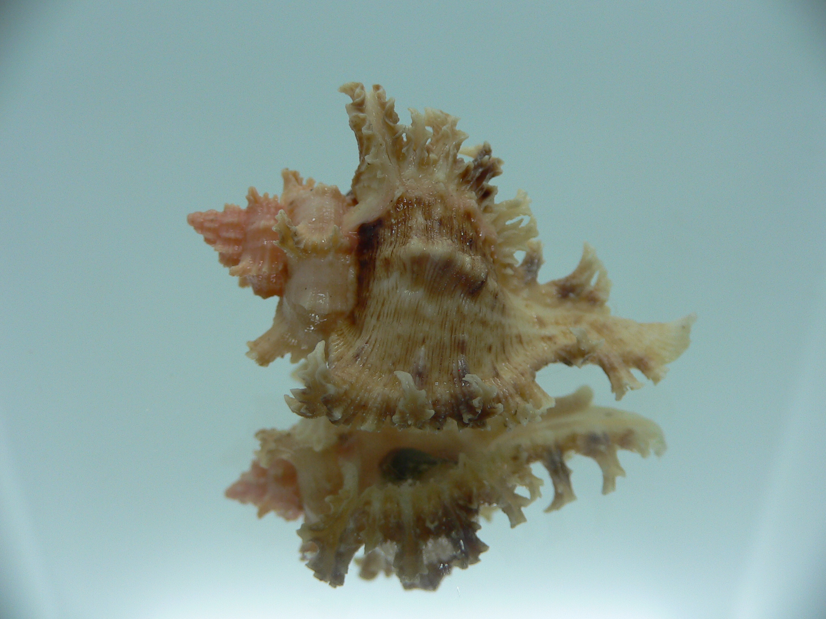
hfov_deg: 52.6
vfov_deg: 40.7
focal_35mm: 35
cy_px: 310
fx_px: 835
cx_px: 413
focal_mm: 4.6
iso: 80
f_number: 2.8
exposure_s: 1/60
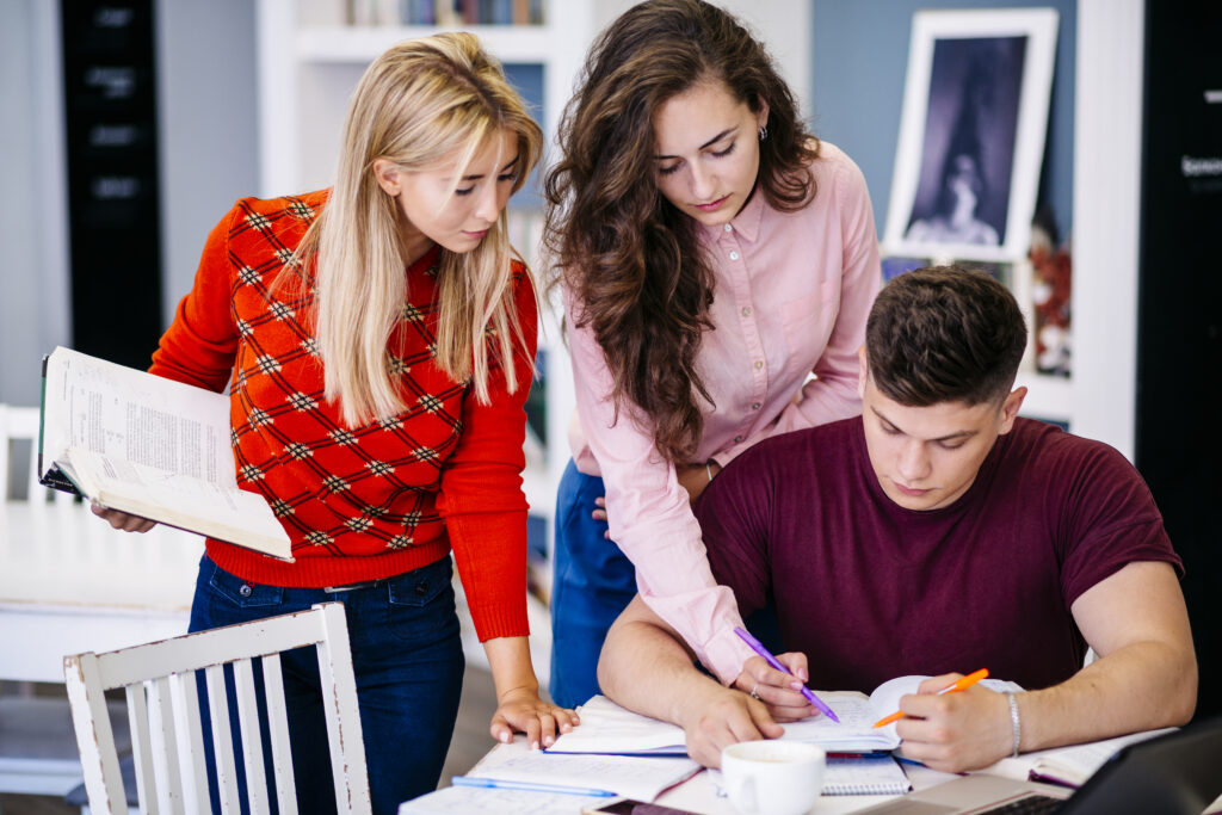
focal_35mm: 85
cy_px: 408
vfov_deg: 16.1
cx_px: 611
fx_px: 2885
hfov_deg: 23.9
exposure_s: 1/80
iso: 500
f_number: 2
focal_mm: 85
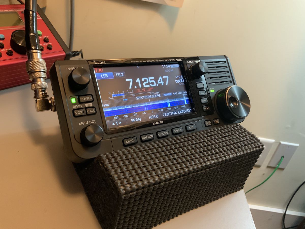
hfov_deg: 61.7
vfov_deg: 48.2
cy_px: 114
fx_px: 256
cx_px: 152
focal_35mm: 29
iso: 320
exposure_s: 1/30
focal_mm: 3
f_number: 1.8
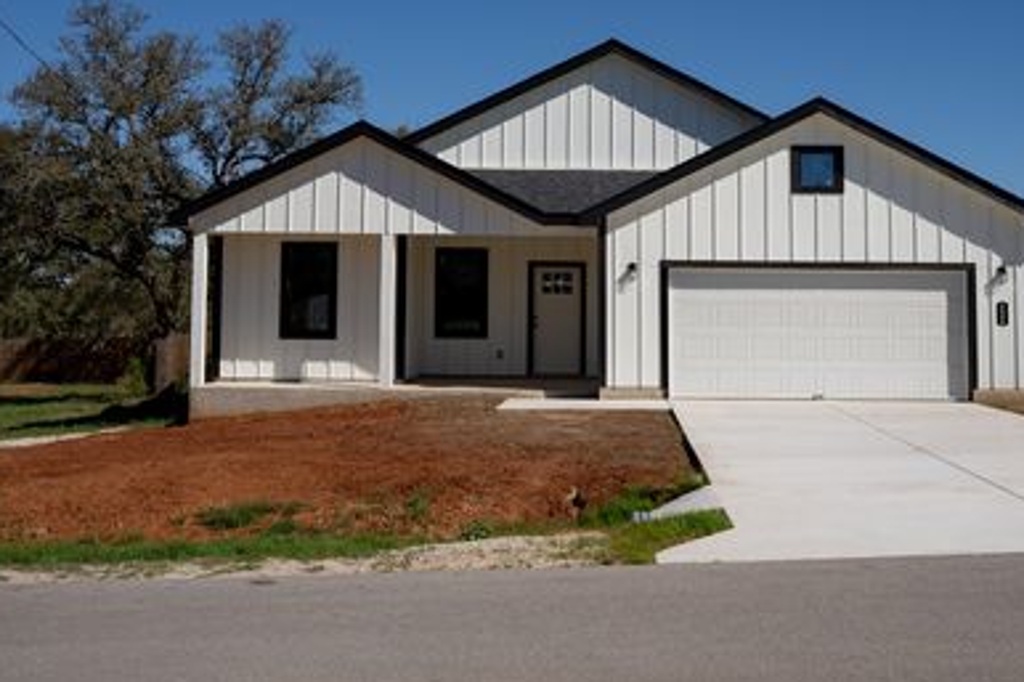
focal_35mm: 45
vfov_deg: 30.0
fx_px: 1266
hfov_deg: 43.9
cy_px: 248
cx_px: 594
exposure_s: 1/1600
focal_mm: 34.4
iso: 100
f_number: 9
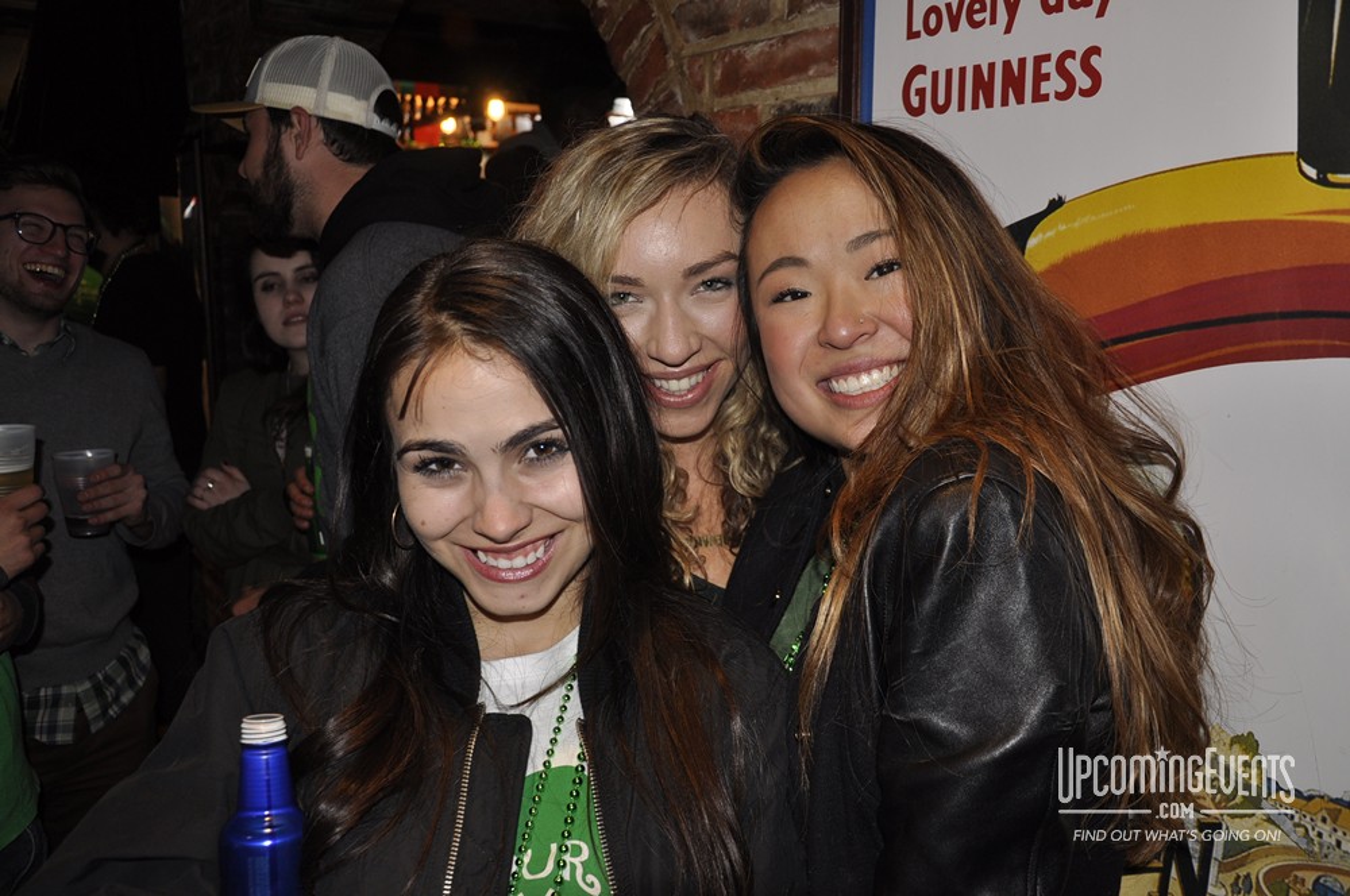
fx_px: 1180
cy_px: 448
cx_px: 675
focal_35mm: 32
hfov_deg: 59.6
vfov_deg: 41.6
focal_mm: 21
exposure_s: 1/60
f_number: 3.8
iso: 400
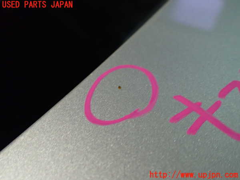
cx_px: 120
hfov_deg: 60.0
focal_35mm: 30
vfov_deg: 46.8
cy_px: 90
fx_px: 208
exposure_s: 1/40
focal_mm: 5.4
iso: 800
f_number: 2.3
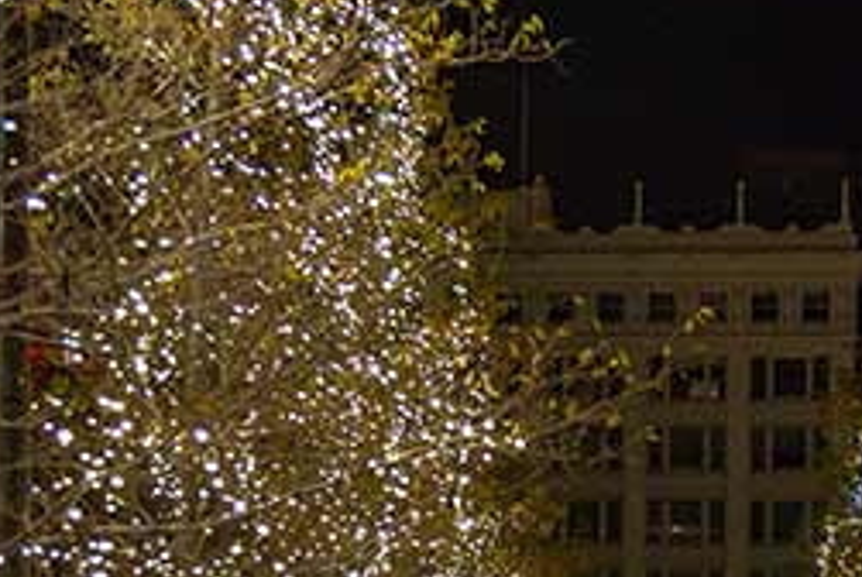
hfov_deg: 20.2
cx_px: 900
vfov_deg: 13.9
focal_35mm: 97
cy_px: 616
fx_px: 2325
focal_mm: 42
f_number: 3.3
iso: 1250
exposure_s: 1/125
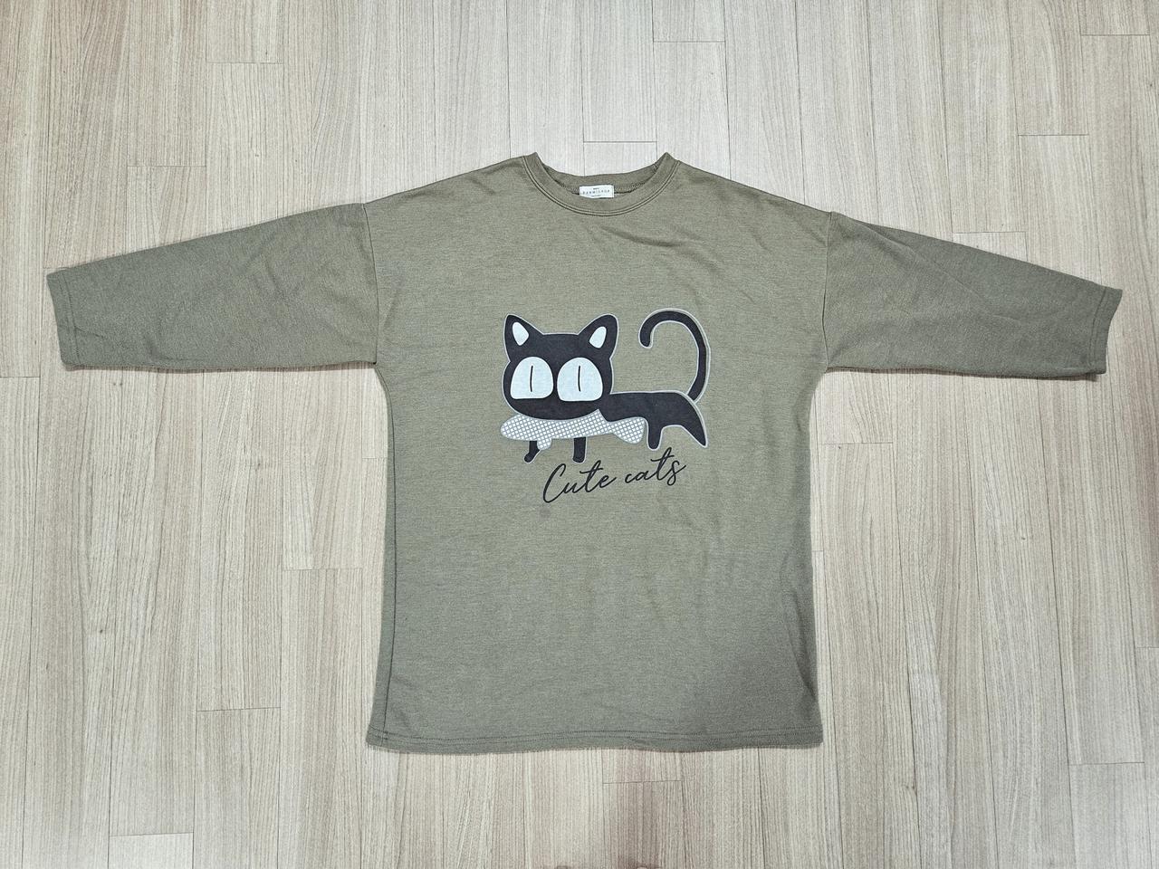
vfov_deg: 58.9
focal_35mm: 23
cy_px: 434
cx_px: 580
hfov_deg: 73.9
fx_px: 770
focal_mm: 5.4
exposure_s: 1/120
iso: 800
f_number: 1.8
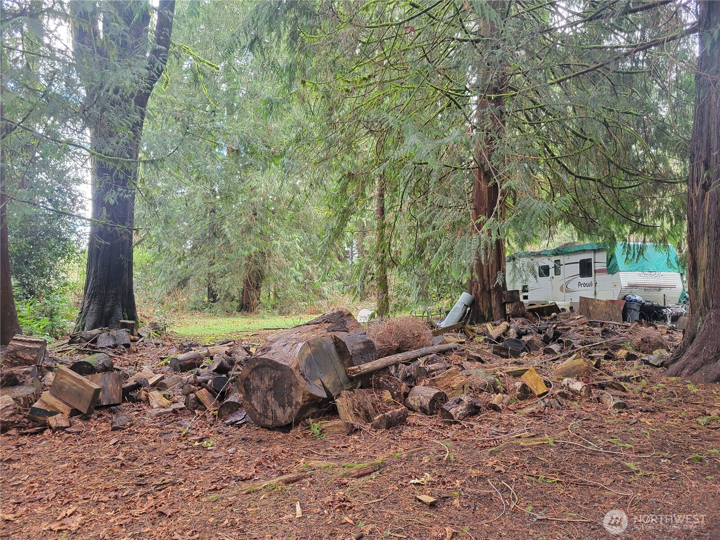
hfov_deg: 67.3
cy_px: 270
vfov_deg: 53.1
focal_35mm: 26
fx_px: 541
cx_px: 360
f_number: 1.8
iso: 250
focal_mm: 5.4
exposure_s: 1/60
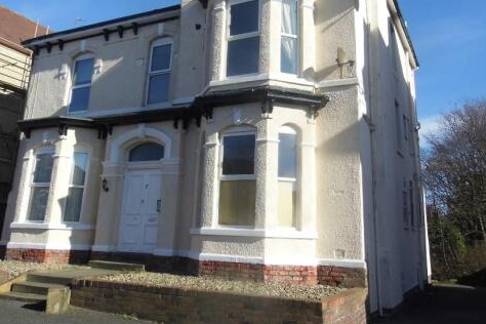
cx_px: 242
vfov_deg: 40.6
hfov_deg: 58.7
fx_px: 432
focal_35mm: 32
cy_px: 110
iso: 100
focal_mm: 4.5
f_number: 7.7
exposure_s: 1/250
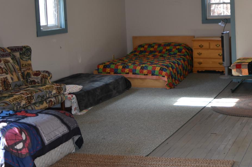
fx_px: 420
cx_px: 244
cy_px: 29
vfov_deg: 22.2
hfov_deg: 31.3
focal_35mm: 60
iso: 100
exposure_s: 1/30
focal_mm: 18
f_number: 3.5
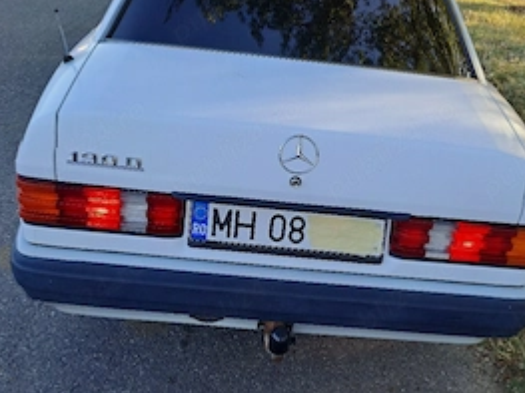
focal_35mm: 38
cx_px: 275
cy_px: 174
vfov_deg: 37.6
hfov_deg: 49.0
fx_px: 576
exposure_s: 1/244
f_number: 1.8
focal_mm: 4.65
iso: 32
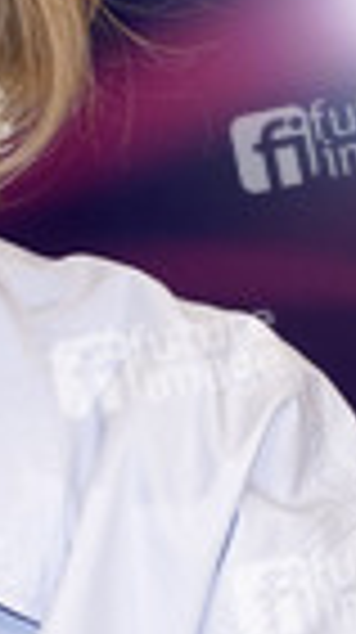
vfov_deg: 16.1
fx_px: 2205
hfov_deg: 8.9
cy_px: 27
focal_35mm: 131
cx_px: -223
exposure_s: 1/160
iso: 2000
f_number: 5.6
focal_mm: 39
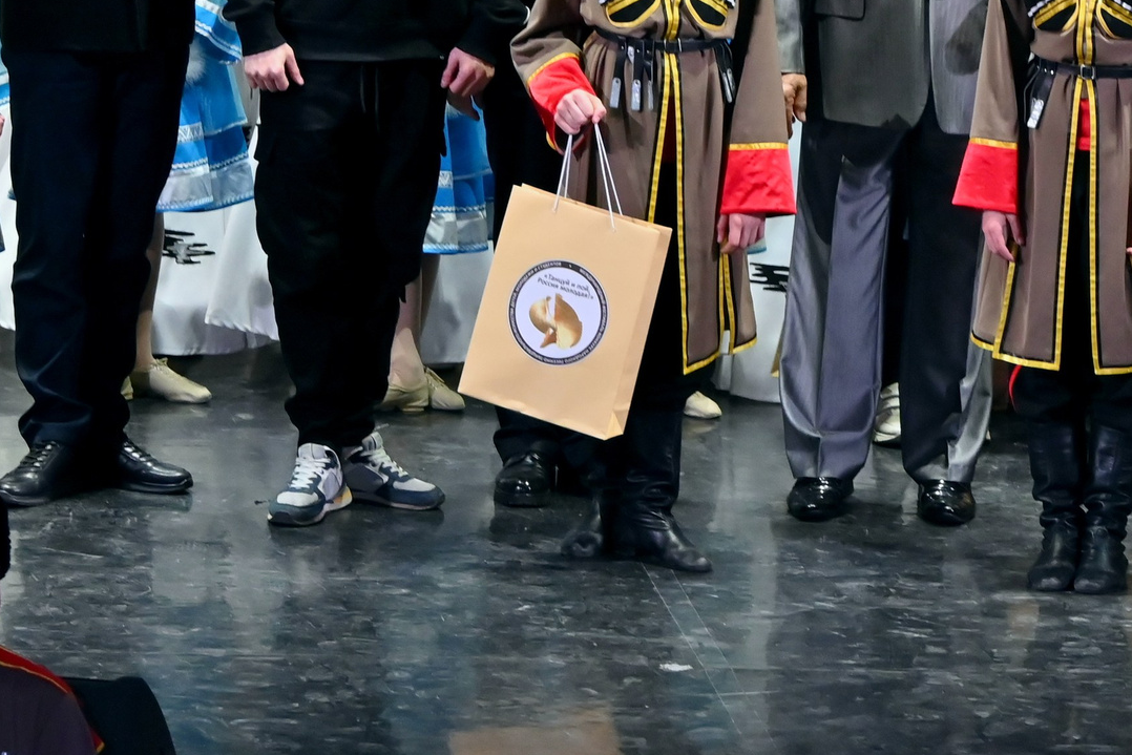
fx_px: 10415
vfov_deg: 4.1
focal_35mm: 331
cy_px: 32
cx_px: 805
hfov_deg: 6.2
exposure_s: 1/180
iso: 800
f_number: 5.6
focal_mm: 93
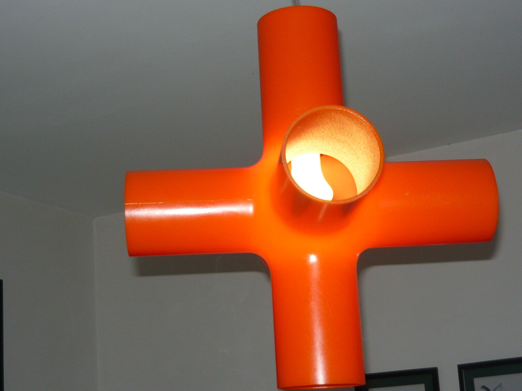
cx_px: 261
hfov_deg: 31.7
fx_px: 920
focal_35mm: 61
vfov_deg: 24.0
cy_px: 196
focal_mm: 6.3
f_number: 2.9
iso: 100
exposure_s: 1/200
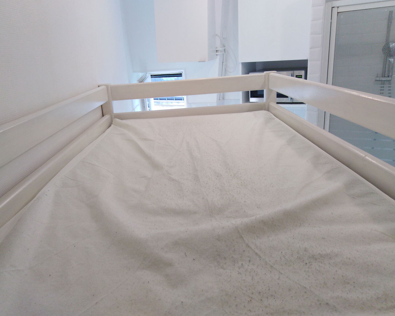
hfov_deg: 62.1
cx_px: 184
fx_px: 327
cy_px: 158
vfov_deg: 51.5
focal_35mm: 28
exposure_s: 1/30
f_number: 2.2
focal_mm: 3.46
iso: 107
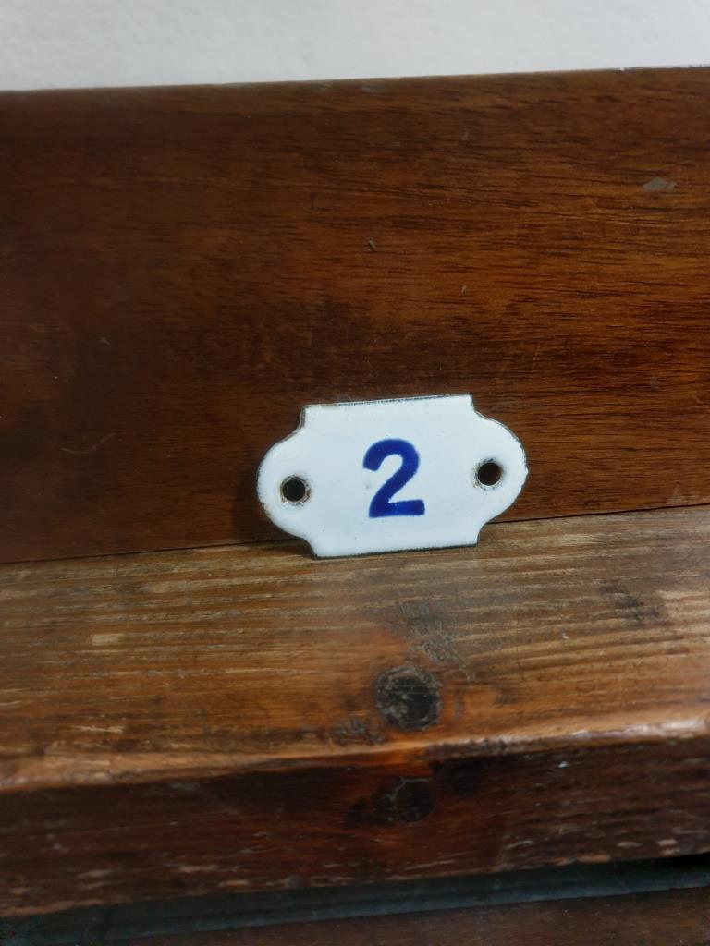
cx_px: 355
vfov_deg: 67.3
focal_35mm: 26
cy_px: 473
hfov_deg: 53.1
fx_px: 711
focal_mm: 4.3
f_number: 1.5
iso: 320
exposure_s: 1/33
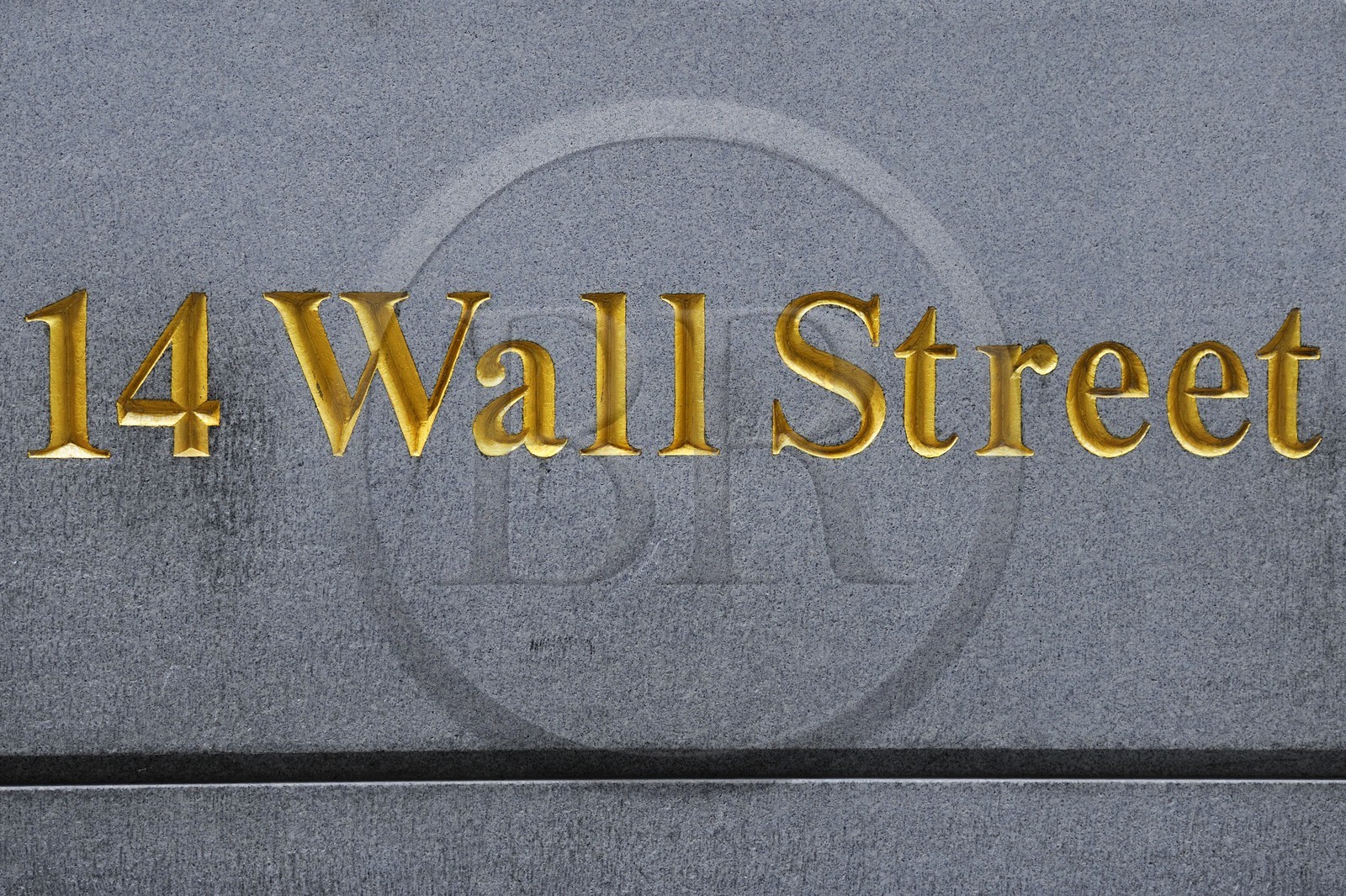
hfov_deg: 28.8
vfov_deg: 19.4
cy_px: 448
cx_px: 673
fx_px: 2617
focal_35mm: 70
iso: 400
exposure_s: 1/100
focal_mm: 70
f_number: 2.8
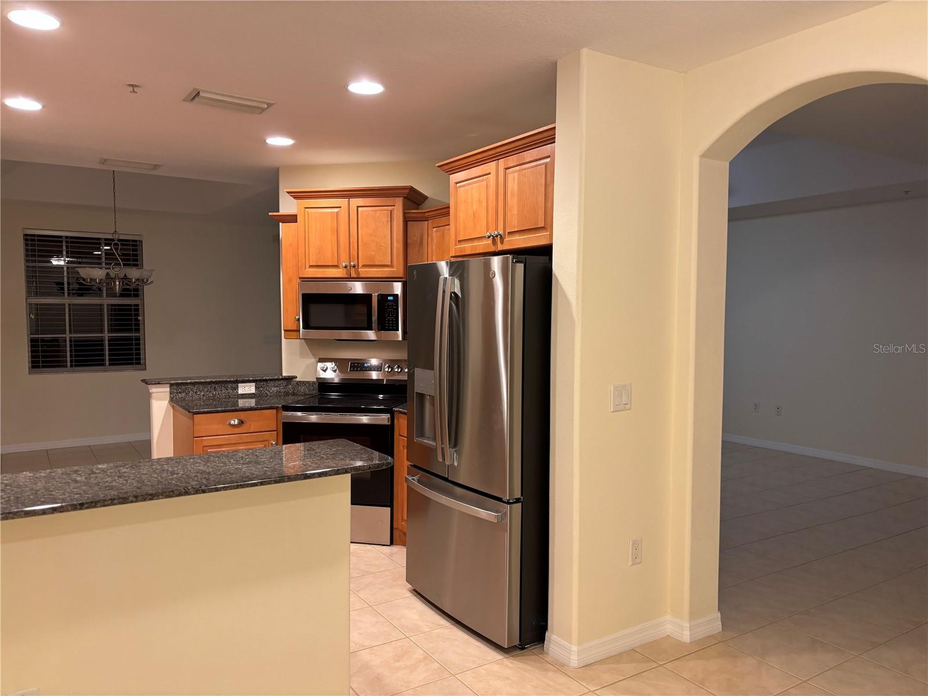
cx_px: 464
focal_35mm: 26
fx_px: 697
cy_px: 348
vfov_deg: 53.1
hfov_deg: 67.3
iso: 160
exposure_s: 1/60
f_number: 1.6
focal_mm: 5.96
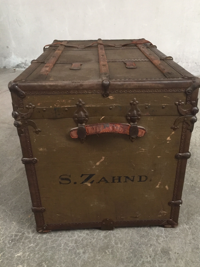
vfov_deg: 58.3
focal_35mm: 31
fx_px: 239
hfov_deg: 45.4
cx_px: 104
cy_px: 128
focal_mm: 4.15
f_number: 2.2
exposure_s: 1/20
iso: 250
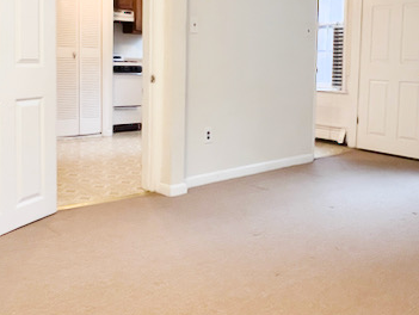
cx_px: 222
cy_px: 87
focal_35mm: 37
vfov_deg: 38.0
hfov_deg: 50.1
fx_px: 448
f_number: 1.8
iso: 800
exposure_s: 1/60
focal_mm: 1.57
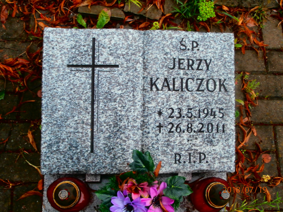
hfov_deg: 49.0
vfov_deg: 37.7
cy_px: 106
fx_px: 311
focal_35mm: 38
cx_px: 142
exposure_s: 1/80
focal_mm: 6.67
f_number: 3.9
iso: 160
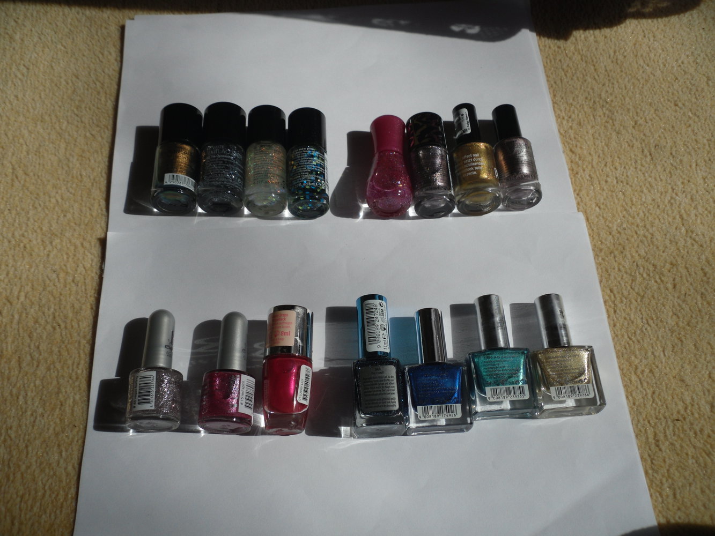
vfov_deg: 32.2
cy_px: 268
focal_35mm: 45
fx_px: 930
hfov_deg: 42.1
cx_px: 358
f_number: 8.2
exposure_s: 1/331
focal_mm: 6.3
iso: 80
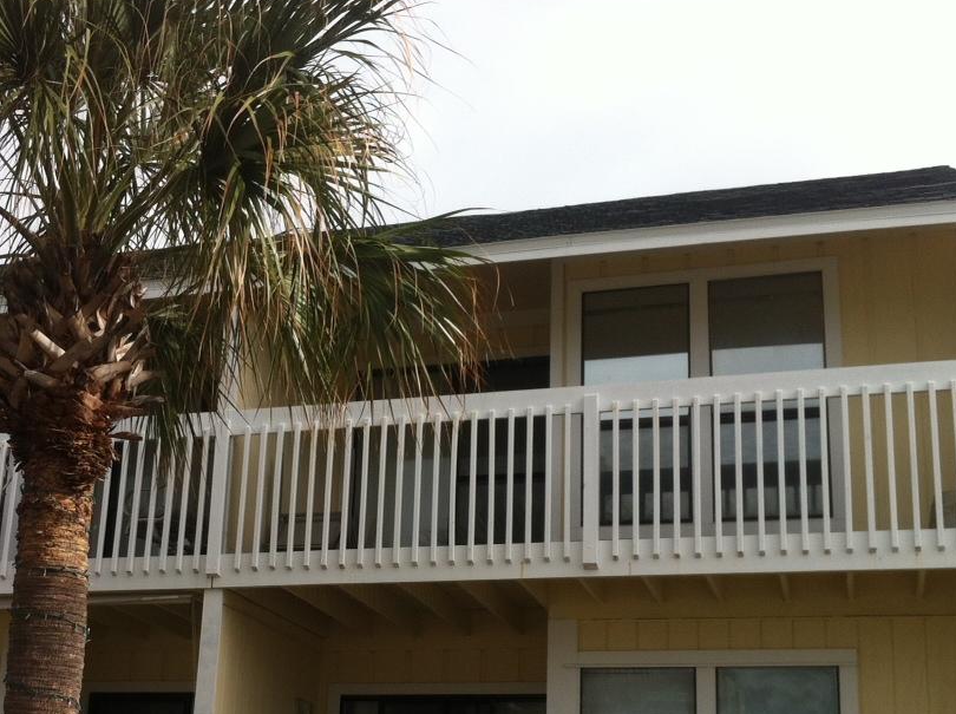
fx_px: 1544
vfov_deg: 25.8
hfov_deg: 34.2
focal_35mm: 56
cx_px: 367
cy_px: 517
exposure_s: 1/1508
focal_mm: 3.85
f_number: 2.8
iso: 80
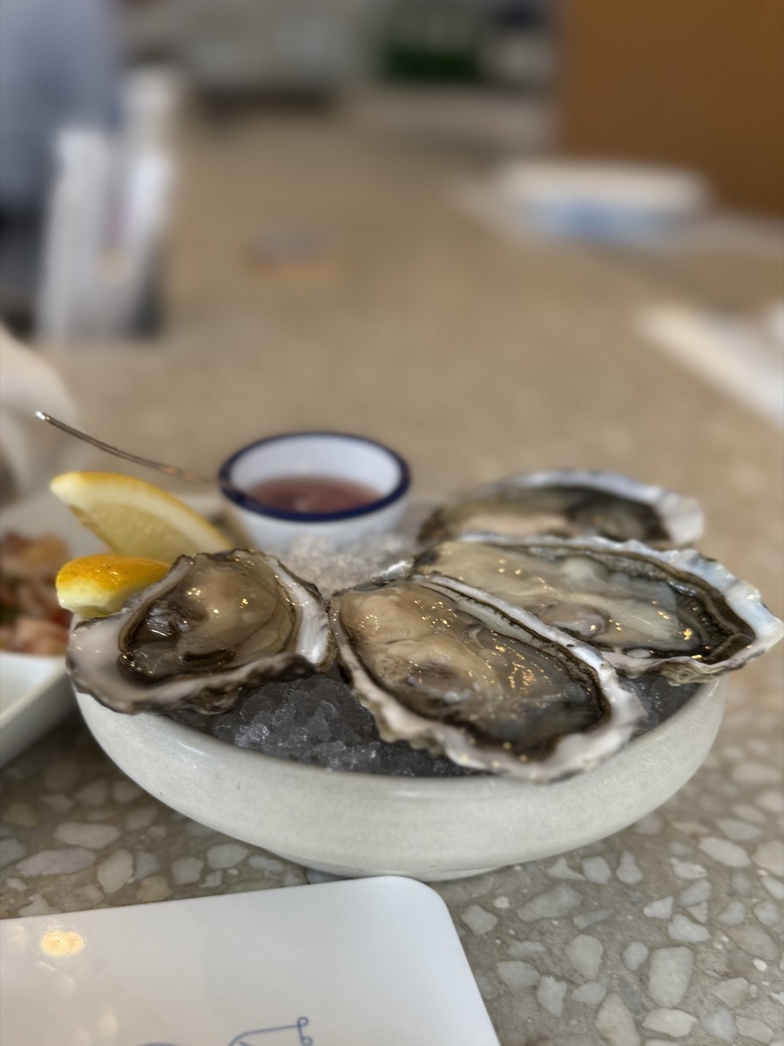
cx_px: 392
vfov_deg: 71.6
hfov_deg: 56.8
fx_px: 725
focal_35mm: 24
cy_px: 523
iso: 125
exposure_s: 1/50
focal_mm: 6.76
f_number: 1.78
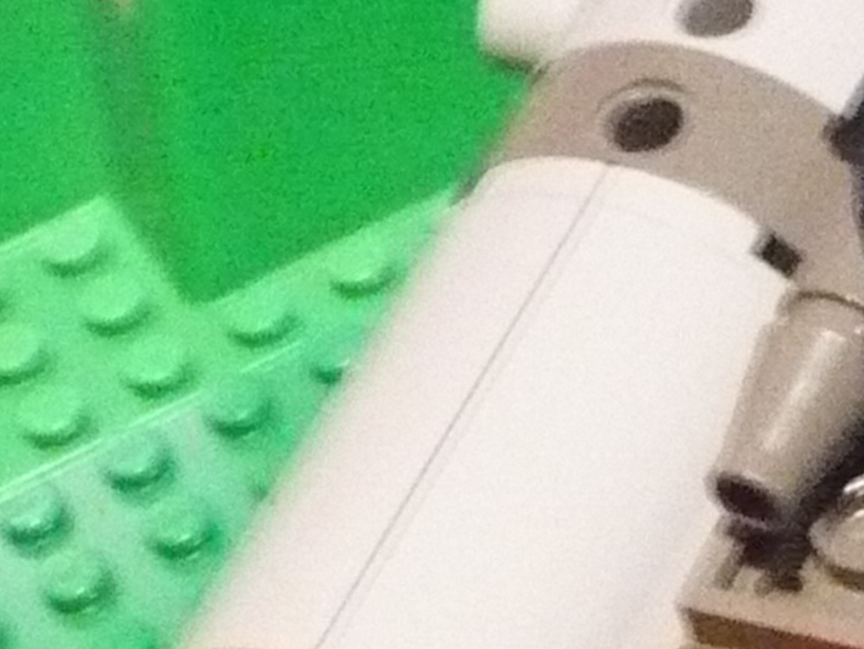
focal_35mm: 179
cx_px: 1422
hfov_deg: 10.5
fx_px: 4469
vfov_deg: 7.9
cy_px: 1384
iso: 800
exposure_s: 1/6
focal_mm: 5.8
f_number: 2.8
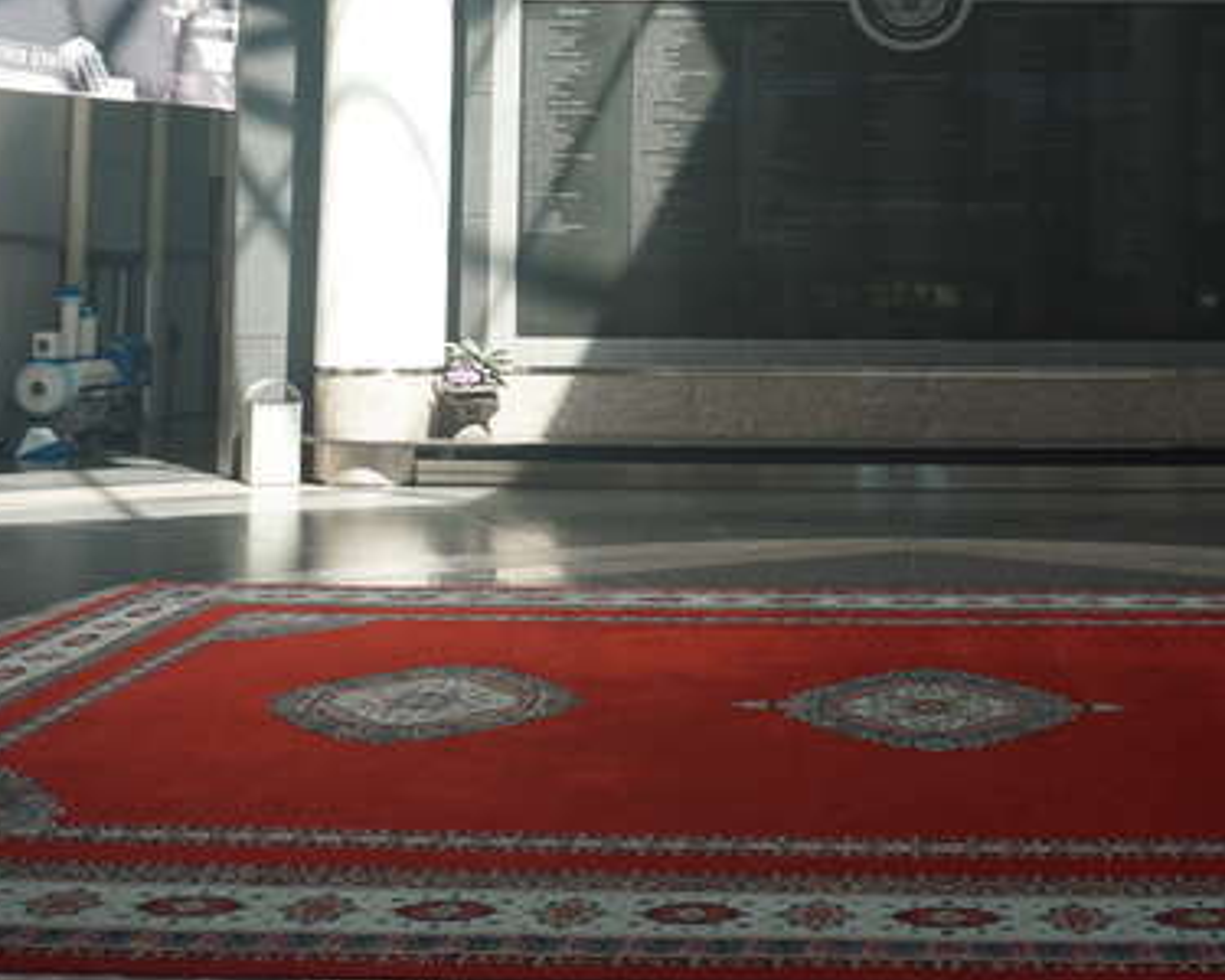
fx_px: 1740
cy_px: 185
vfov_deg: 30.6
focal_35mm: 48
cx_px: 915
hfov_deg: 37.8
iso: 100
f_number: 4.5
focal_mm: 16
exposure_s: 1/60
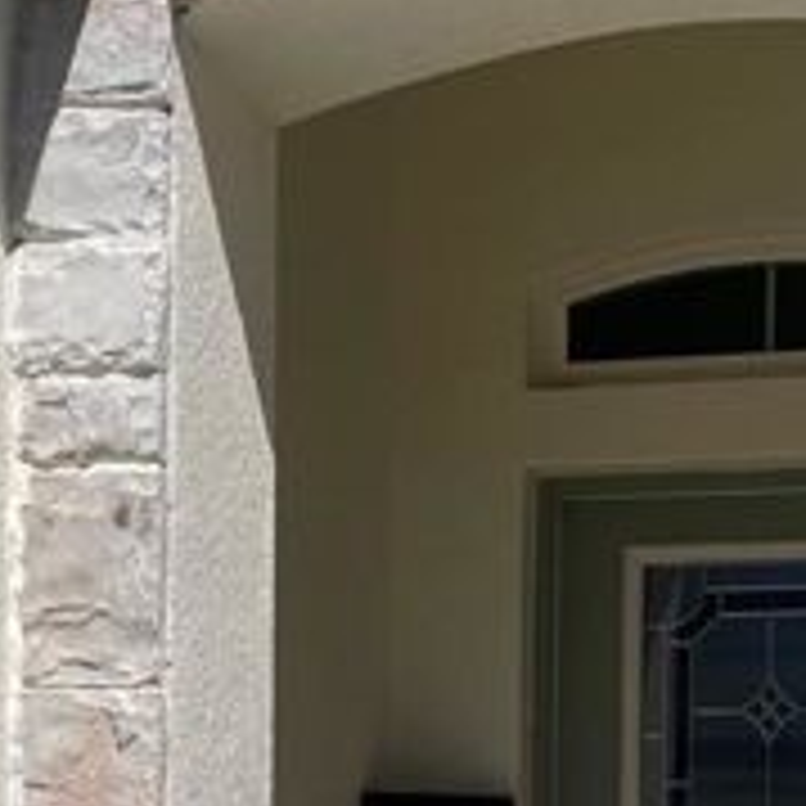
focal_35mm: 87
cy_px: 919
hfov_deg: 19.9
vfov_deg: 19.0
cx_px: 421
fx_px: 2292
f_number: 1.6
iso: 32
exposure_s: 1/10989
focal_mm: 5.1
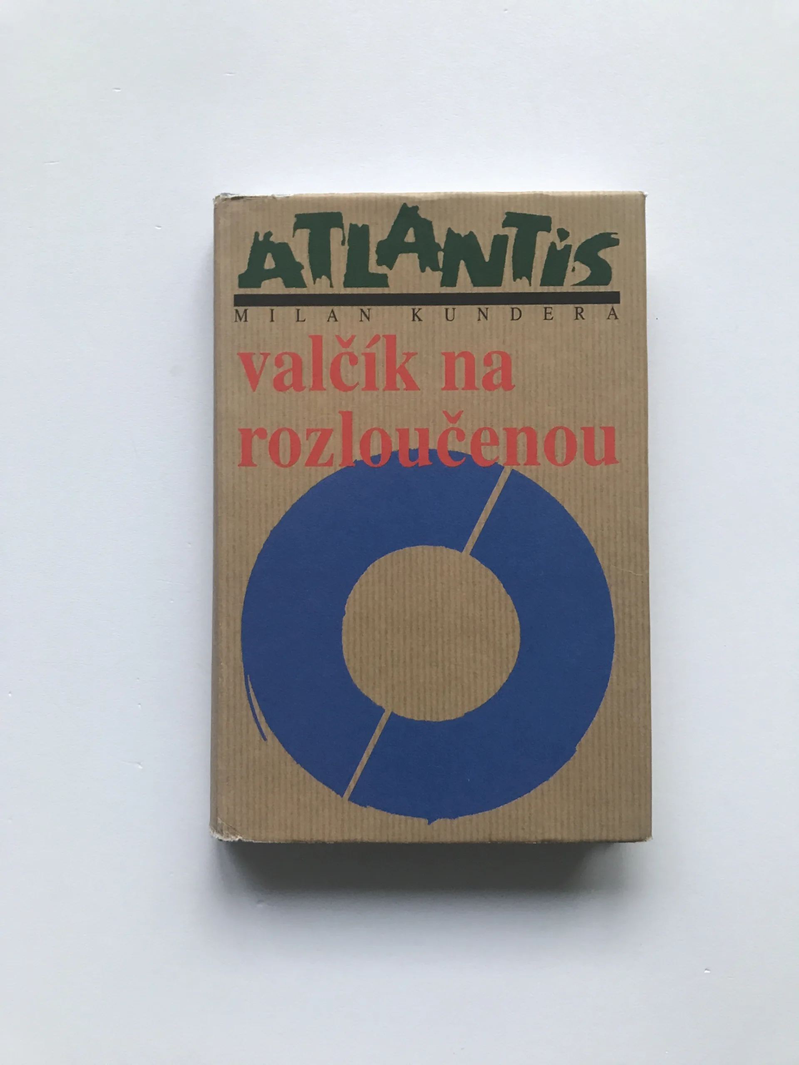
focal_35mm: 28
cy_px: 532
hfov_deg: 49.7
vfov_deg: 63.4
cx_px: 400
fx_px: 862
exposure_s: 1/17
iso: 50
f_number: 1.8
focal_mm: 3.99
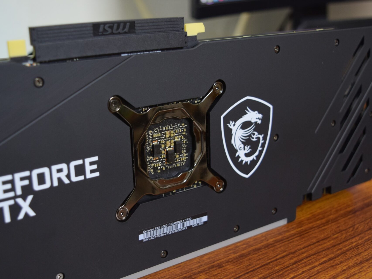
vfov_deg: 28.0
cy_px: 169
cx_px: 167
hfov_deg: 36.8
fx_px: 559
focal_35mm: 52
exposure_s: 1/10
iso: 400
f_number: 4
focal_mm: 24
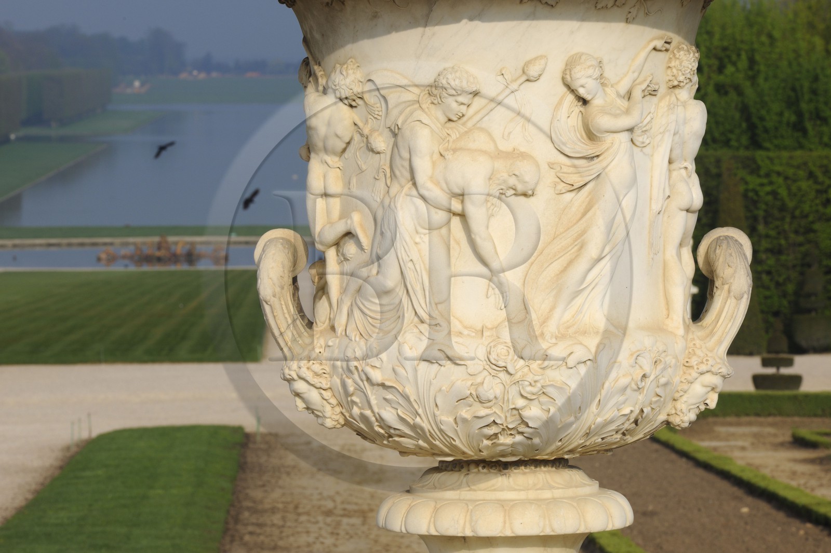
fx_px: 4615
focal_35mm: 200
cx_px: 416
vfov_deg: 6.9
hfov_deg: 10.3
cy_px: 276
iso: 200
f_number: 14
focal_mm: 200
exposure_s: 1/160
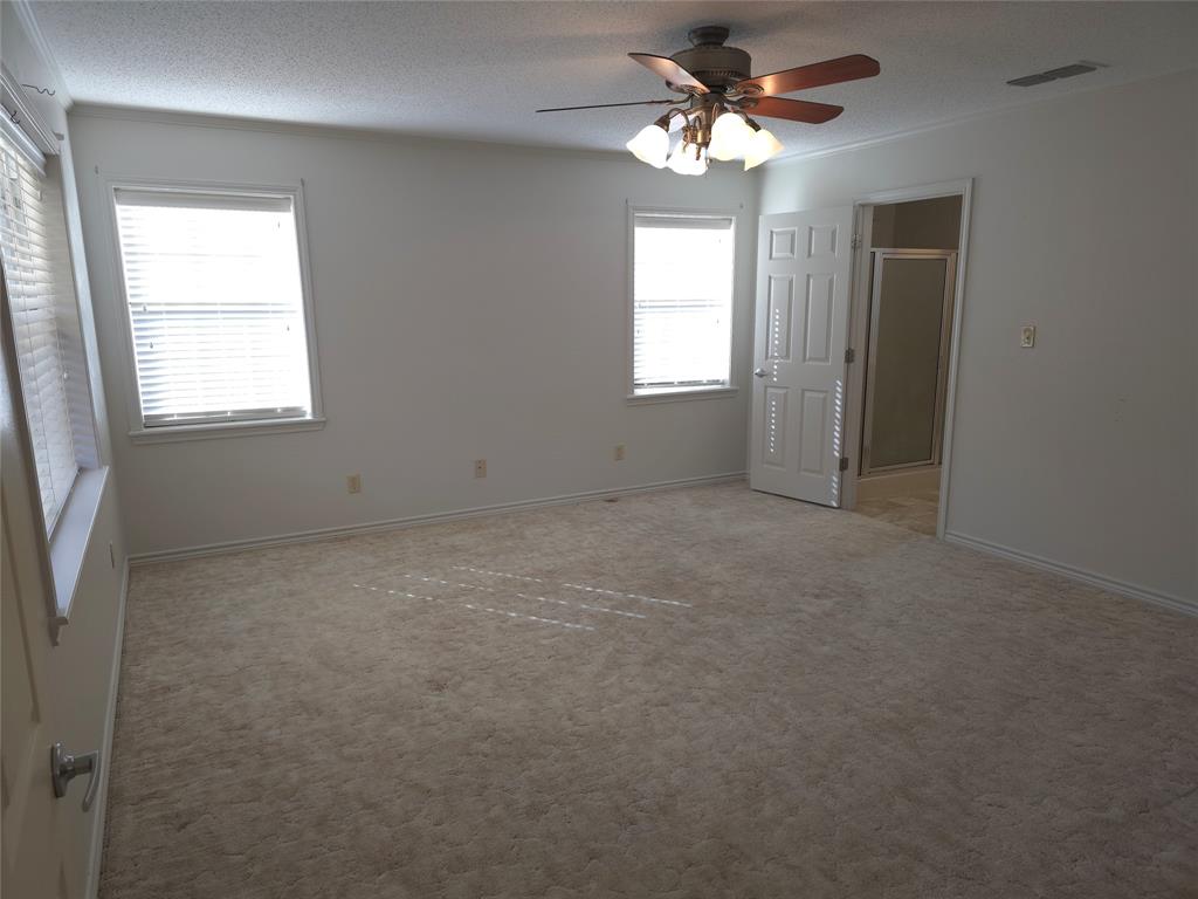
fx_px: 796
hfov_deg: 73.9
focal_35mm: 23
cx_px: 599
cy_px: 450
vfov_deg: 58.9
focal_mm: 6.3
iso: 64
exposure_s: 1/60
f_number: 1.7
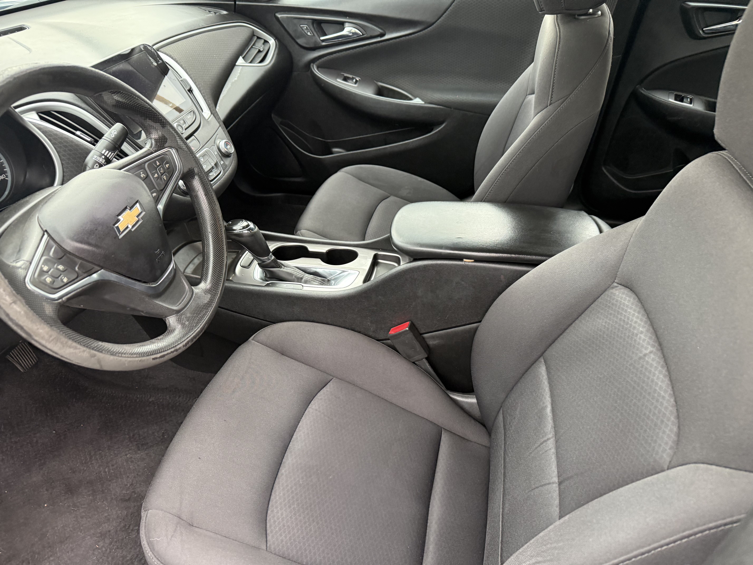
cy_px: 282
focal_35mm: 24
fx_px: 522
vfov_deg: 56.8
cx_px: 376
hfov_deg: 71.6
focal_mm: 6.76
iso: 320
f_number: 1.78
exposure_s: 1/60
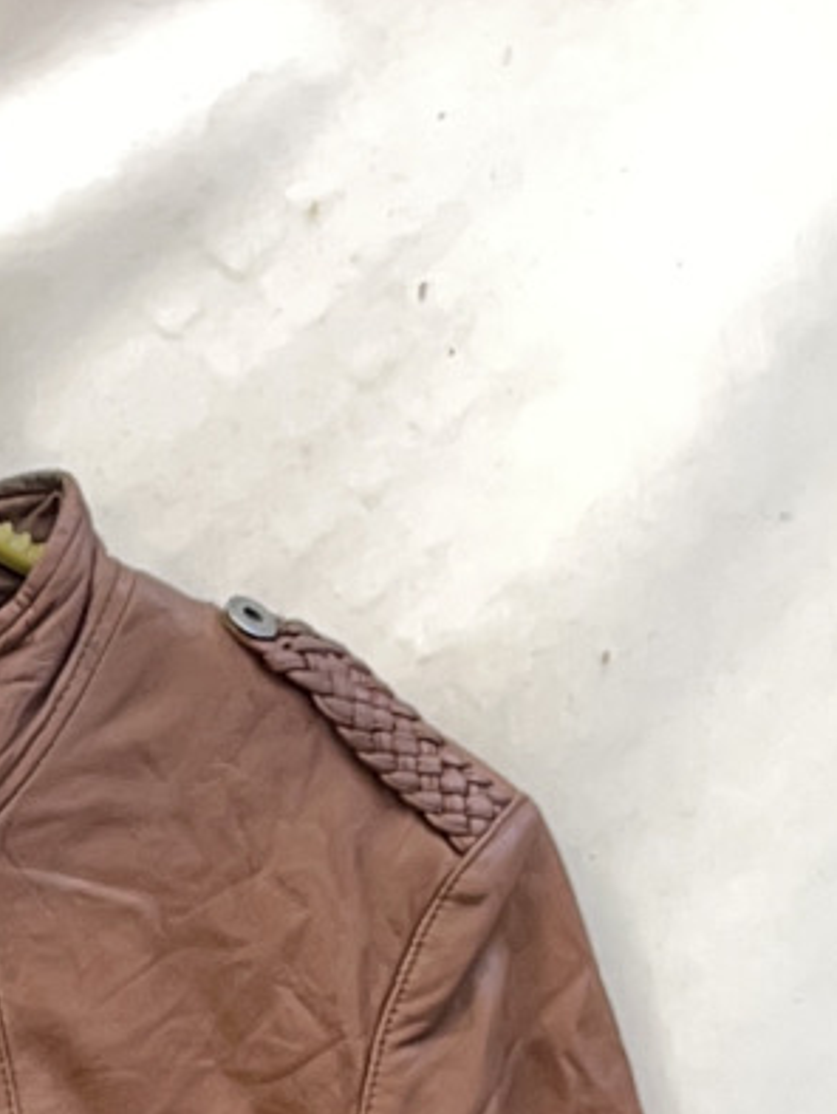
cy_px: 1428
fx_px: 2383
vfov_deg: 23.4
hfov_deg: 18.6
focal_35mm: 74
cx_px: -221
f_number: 1.6
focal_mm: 5.1
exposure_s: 1/60
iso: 100
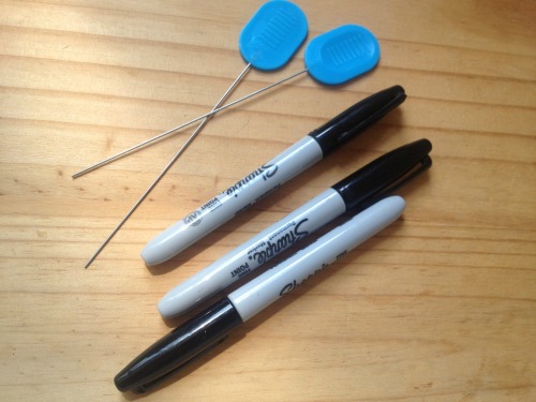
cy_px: 201
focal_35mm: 35
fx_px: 542
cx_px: 268
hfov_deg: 52.6
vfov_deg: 40.7
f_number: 2.4
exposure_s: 1/120
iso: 64
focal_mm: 4.28
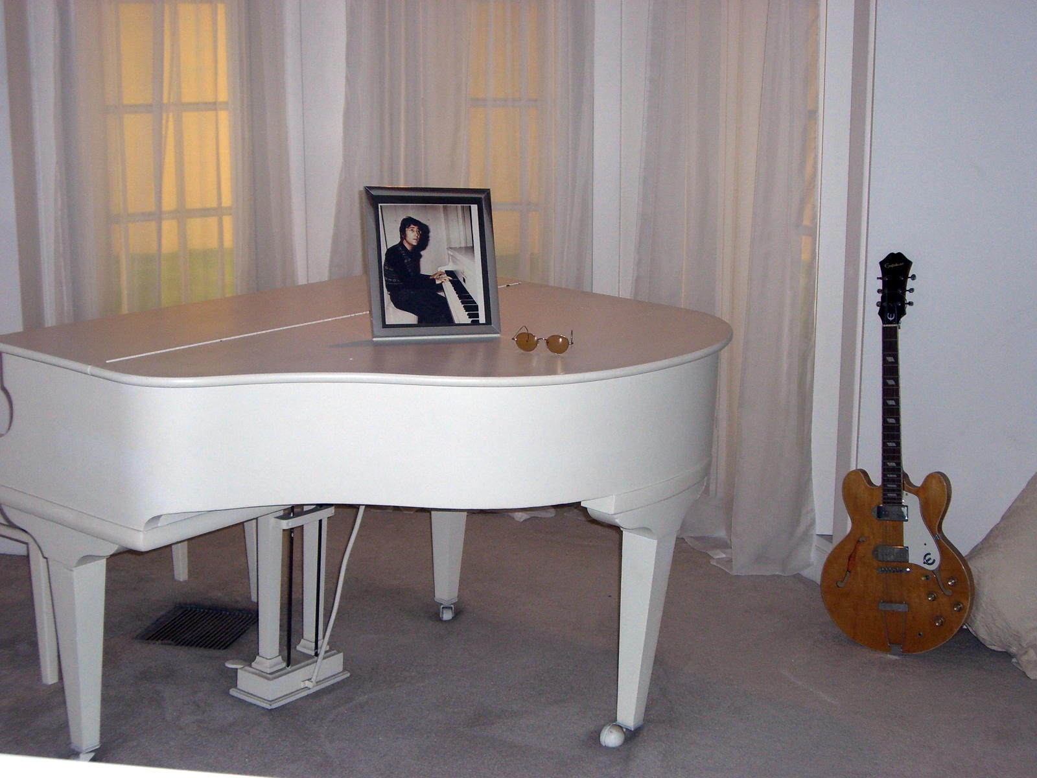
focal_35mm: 55
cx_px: 518
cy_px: 389
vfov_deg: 26.6
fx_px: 1648
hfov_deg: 34.9
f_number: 3.3
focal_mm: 9
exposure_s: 1/60
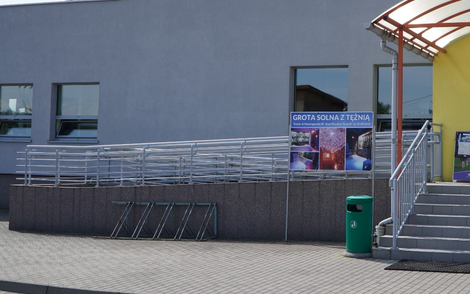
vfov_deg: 21.5
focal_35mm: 60
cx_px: 353
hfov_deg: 33.3
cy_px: 74
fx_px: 769
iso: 100
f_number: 8
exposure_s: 1/250
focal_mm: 26
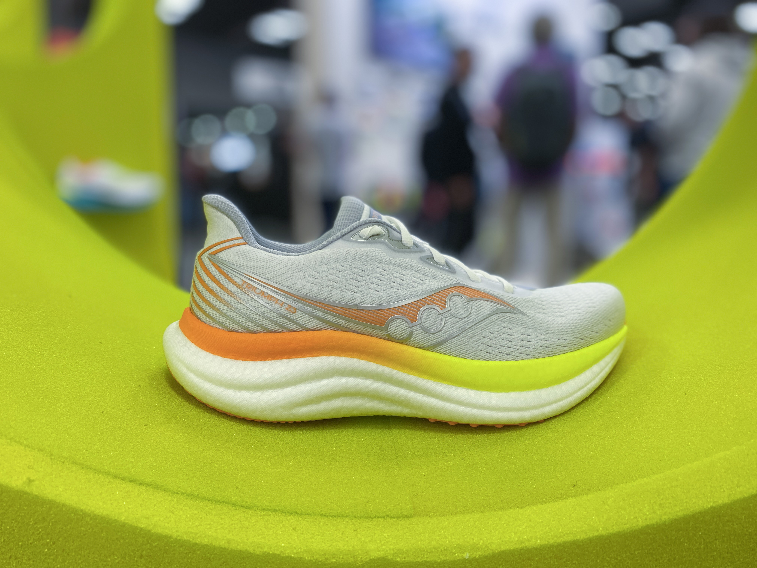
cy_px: 284
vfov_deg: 53.1
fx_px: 569
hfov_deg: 67.3
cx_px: 378
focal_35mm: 26
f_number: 1.8
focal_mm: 4.25
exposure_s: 1/60
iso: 100
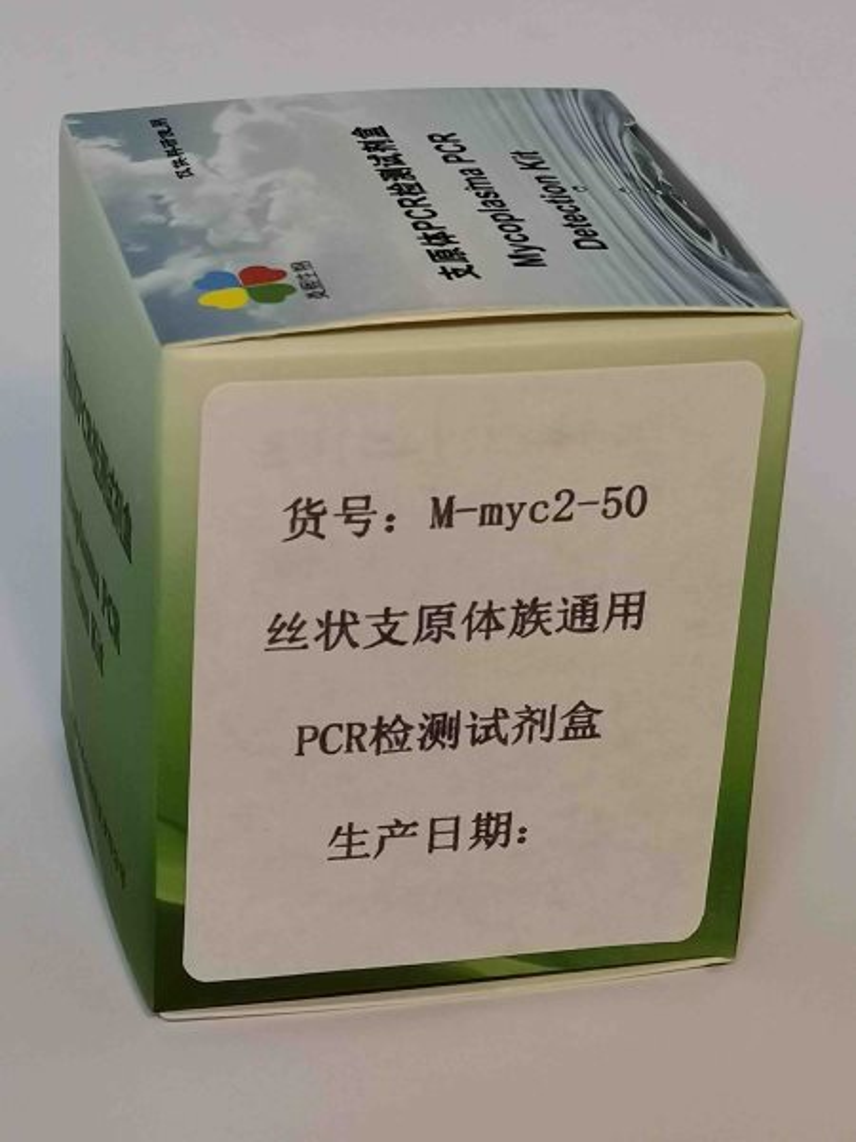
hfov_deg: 15.2
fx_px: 3198
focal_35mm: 97
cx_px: 428
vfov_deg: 20.2
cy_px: 571
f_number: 1.8
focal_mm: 4.75
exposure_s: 1/100
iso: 125
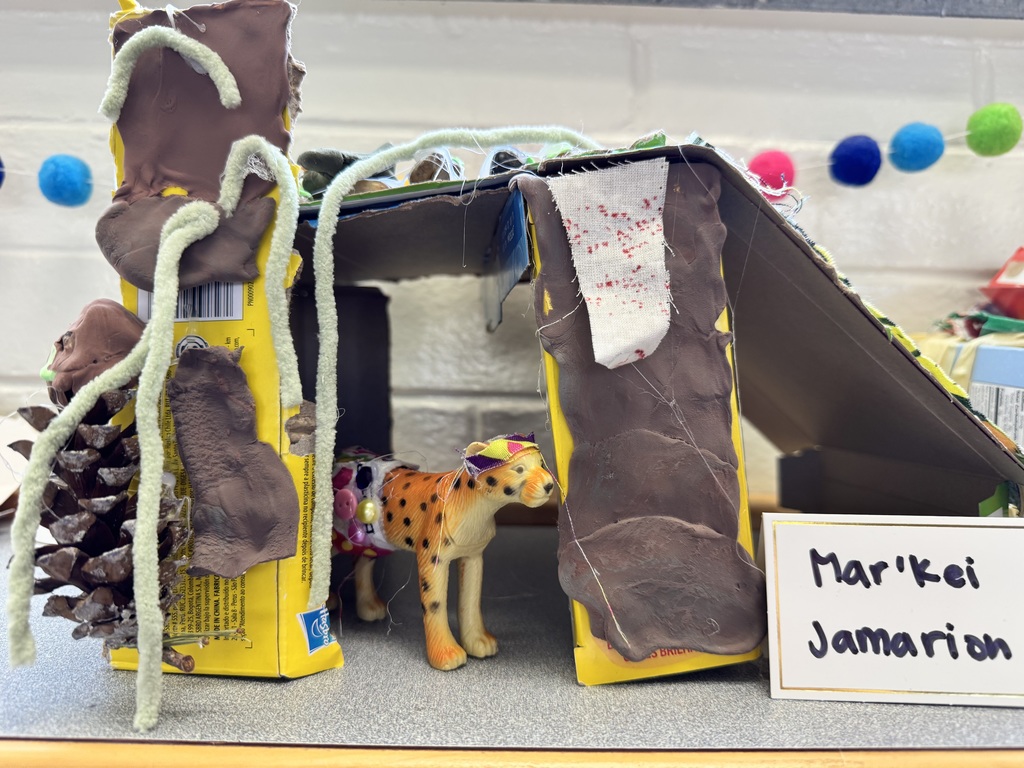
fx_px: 710
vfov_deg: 56.8
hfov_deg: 71.6
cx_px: 512
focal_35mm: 24
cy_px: 384
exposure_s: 1/60
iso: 100
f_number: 1.78
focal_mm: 6.76
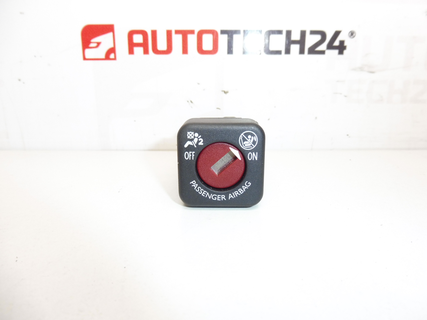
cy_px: 160
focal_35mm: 25
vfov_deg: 54.9
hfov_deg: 69.4
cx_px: 214
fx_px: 308
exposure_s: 1/125
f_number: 3.5
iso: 200
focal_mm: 4.4
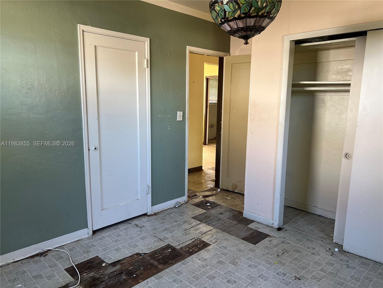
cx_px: 192
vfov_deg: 53.1
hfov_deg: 67.3
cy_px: 144
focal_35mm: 26
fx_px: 288
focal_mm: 5.7
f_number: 1.5
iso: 125
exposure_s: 1/108
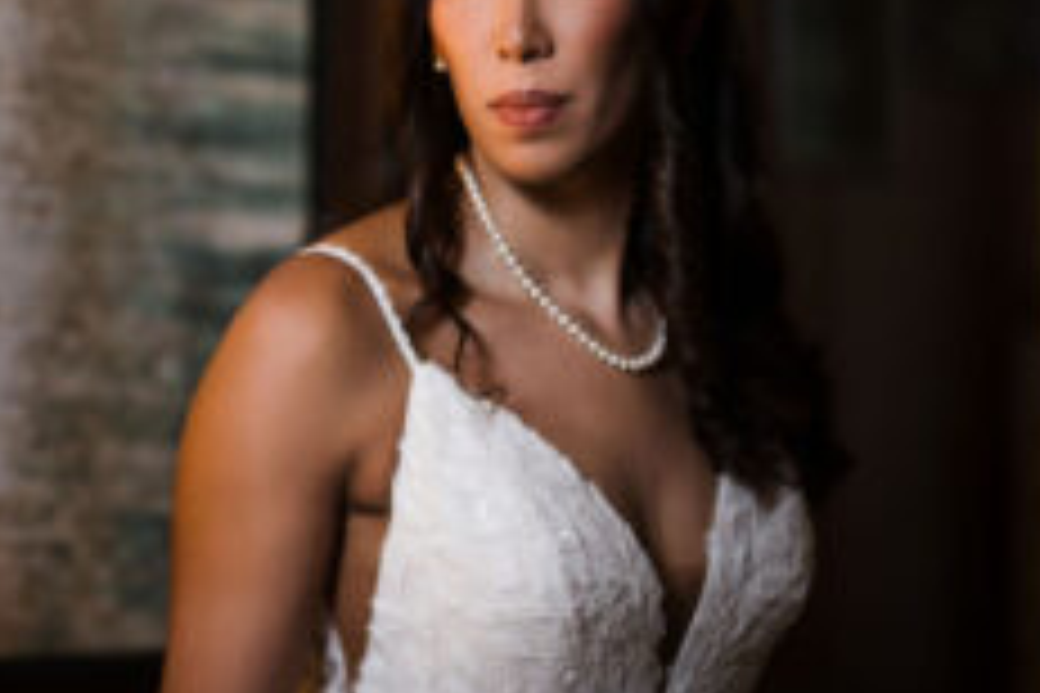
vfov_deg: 8.5
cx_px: 108
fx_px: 4680
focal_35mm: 162
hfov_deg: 12.6
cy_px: 245
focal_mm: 85
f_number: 1.2
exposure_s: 1/250
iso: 80
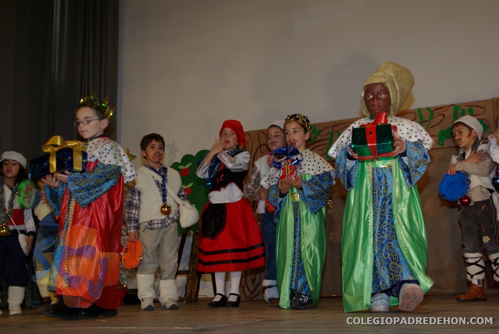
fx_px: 645
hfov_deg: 42.3
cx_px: 250
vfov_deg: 29.0
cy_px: 167
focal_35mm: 46
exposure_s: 1/45
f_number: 5.6
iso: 400
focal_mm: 31
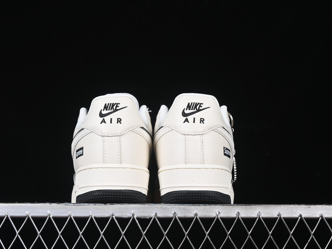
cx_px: 153
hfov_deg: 23.8
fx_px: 786
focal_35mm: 82
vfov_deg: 18.0
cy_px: 125
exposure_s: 1/60
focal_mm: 50
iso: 160
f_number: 8
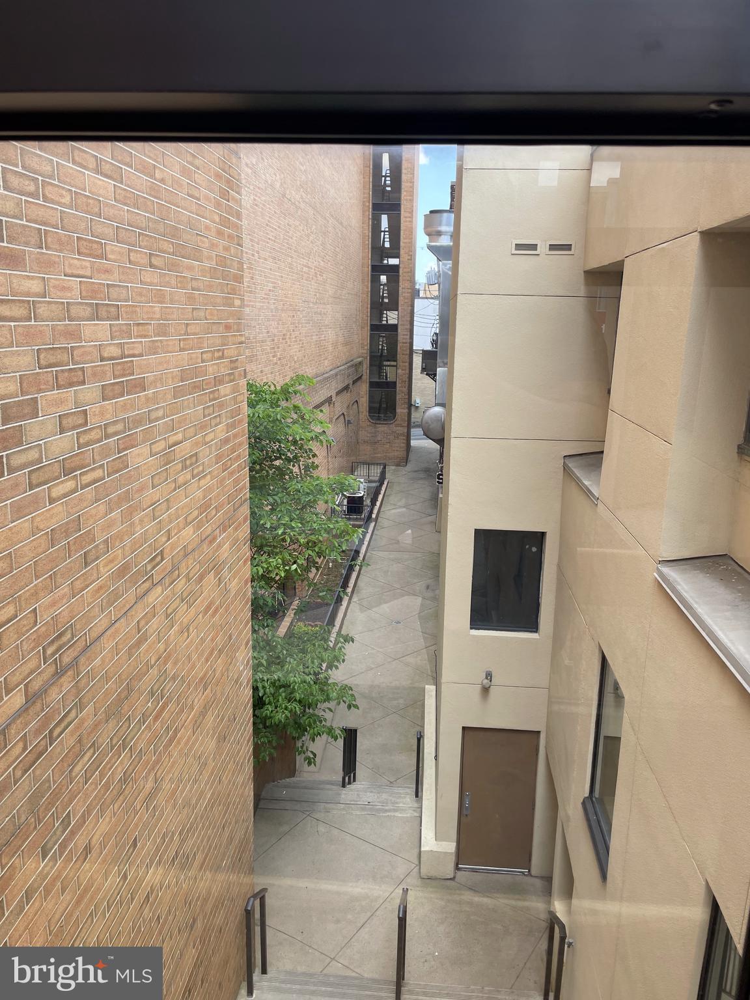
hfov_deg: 53.1
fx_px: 751
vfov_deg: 67.3
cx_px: 375
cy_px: 500
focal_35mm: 26
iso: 32
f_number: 1.6
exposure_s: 1/170
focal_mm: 4.2
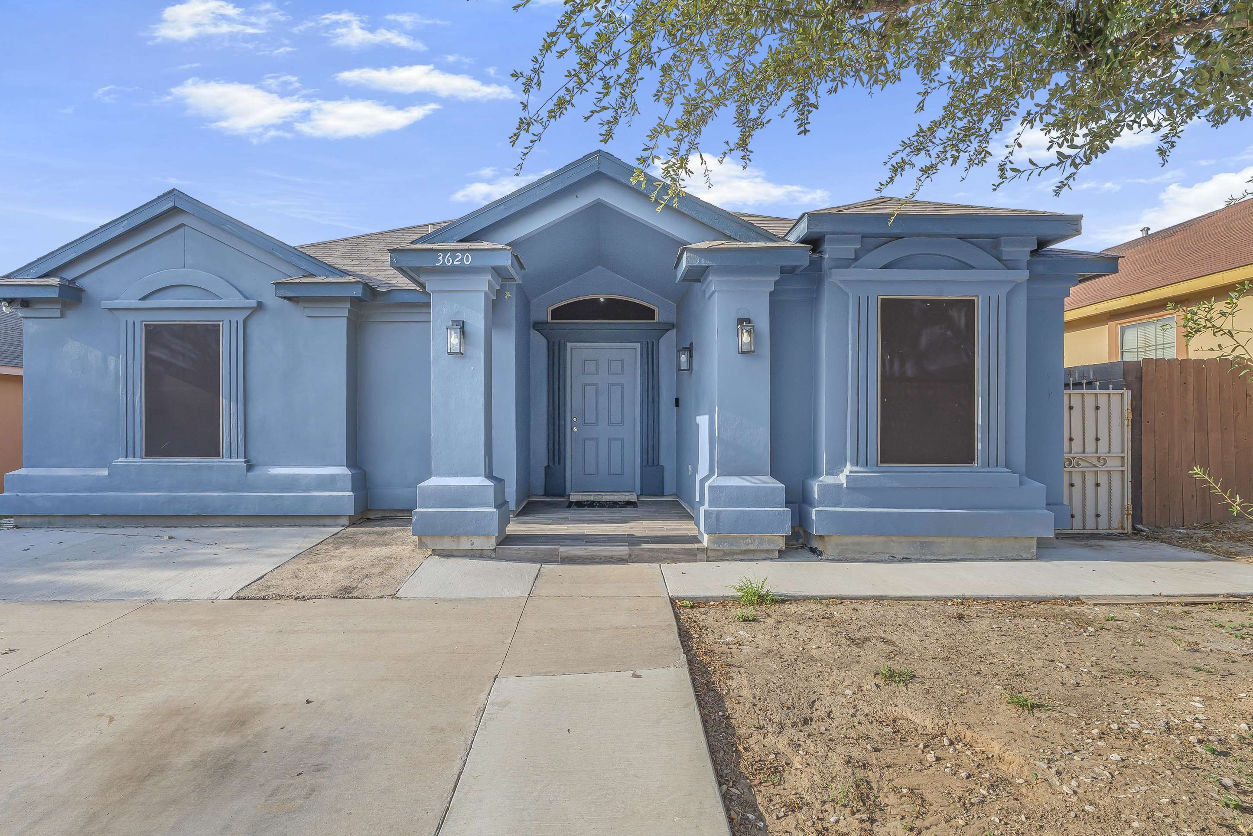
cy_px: 420
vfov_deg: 70.5
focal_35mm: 17
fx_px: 592
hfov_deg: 93.2
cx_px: 596
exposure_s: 1/160
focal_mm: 16
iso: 250
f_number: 13
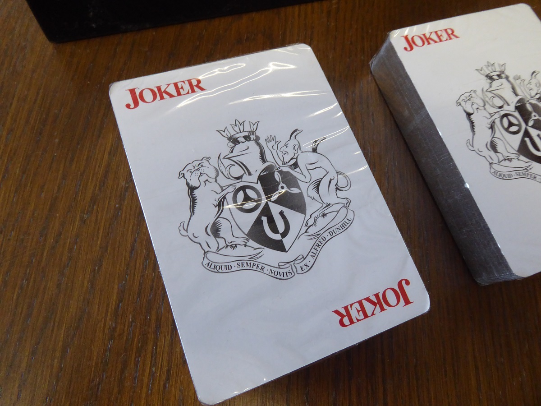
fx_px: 375
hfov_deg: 71.6
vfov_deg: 56.8
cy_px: 203
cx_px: 270
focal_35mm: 24
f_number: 4.5
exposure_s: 1/40
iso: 400
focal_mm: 4.3
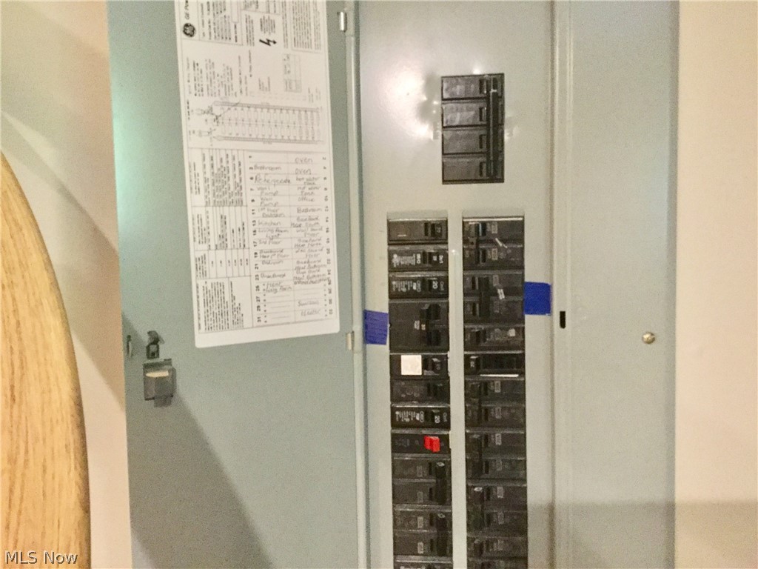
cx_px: 379
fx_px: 679
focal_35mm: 31
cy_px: 284
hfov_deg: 58.4
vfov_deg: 45.4
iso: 320
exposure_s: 1/15
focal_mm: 3.3
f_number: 2.4
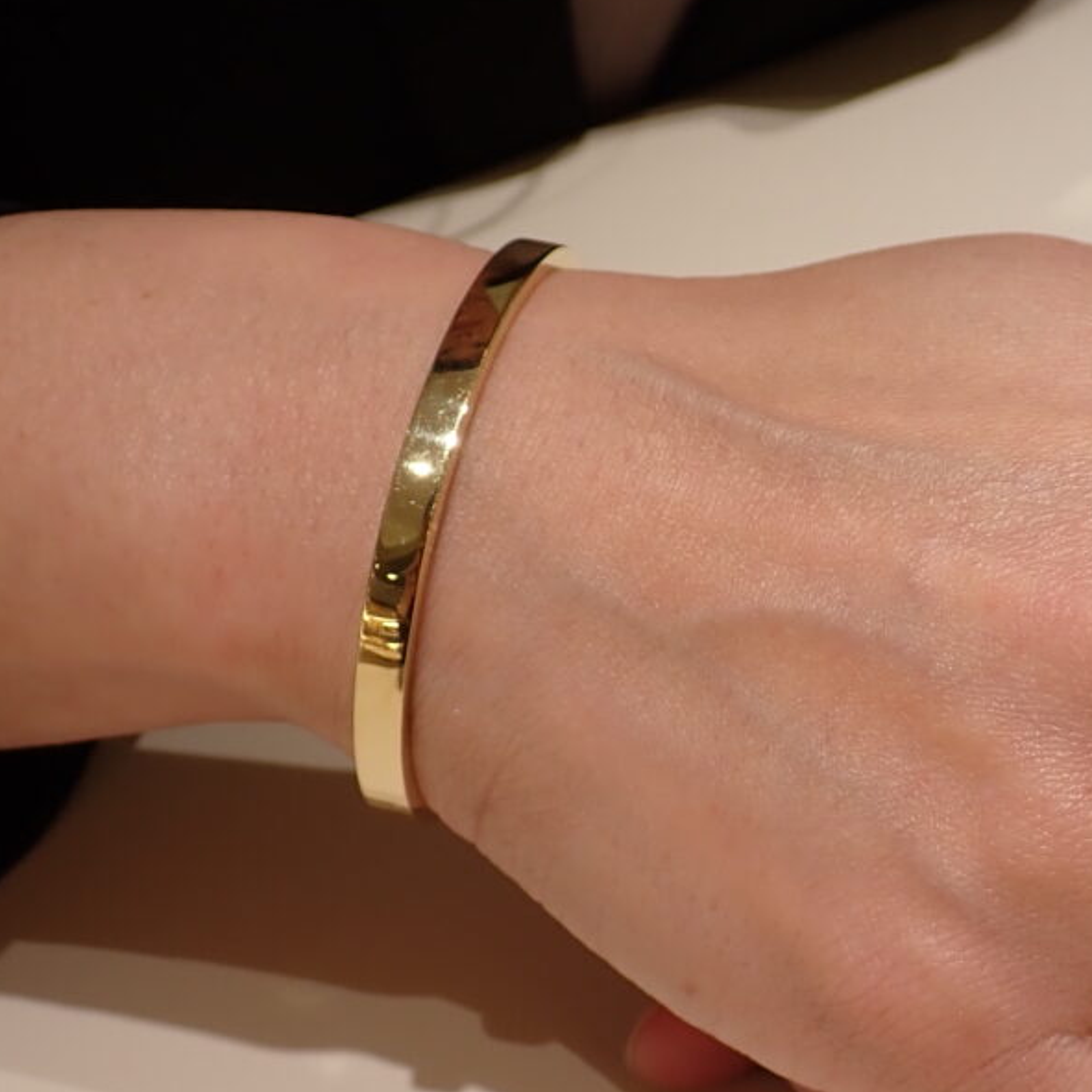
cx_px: 833
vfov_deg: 21.9
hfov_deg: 21.7
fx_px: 2820
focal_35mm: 79
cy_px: 582
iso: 100
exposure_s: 1/125
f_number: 2.9
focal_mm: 7.84
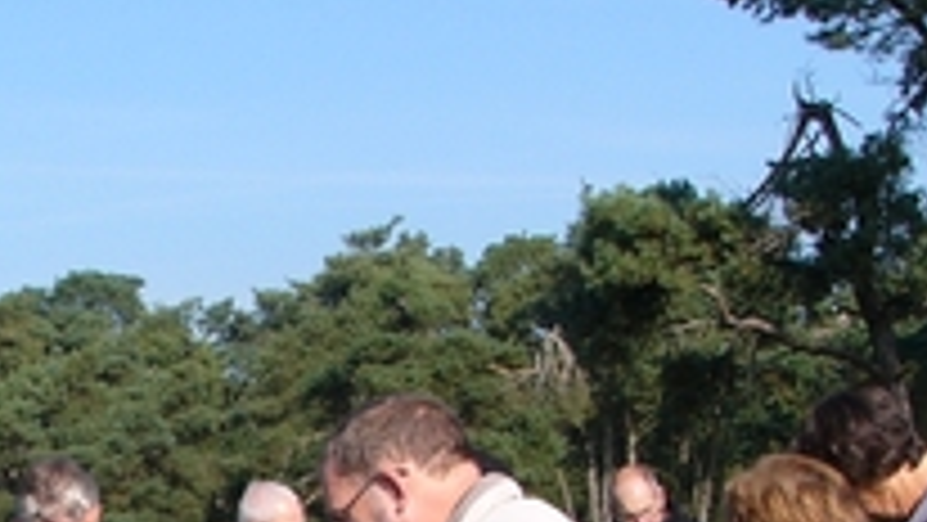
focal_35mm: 114
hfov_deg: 18.1
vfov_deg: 10.4
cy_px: 666
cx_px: -94
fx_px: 2803
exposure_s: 1/500
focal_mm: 6
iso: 50
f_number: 4
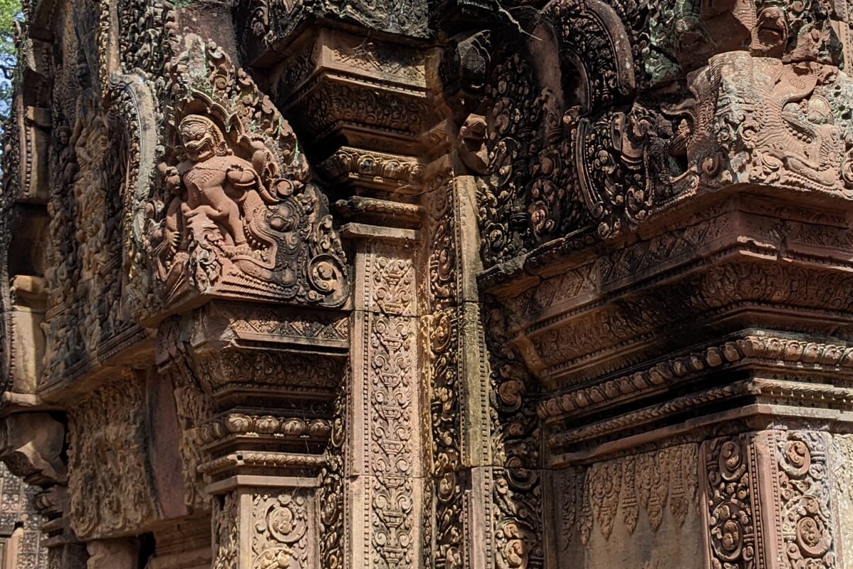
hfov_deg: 33.2
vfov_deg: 22.6
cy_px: 205
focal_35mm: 60
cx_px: 534
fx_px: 1422
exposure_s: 1/1805
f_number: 1.8
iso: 47
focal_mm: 4.44
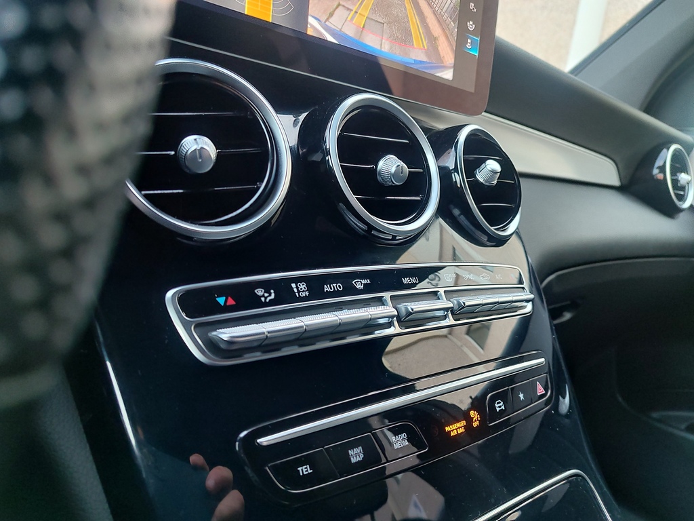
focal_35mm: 25
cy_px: 260
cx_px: 347
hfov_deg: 69.4
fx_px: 501
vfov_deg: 54.9
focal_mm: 5.95
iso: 278
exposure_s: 1/20
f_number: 1.89
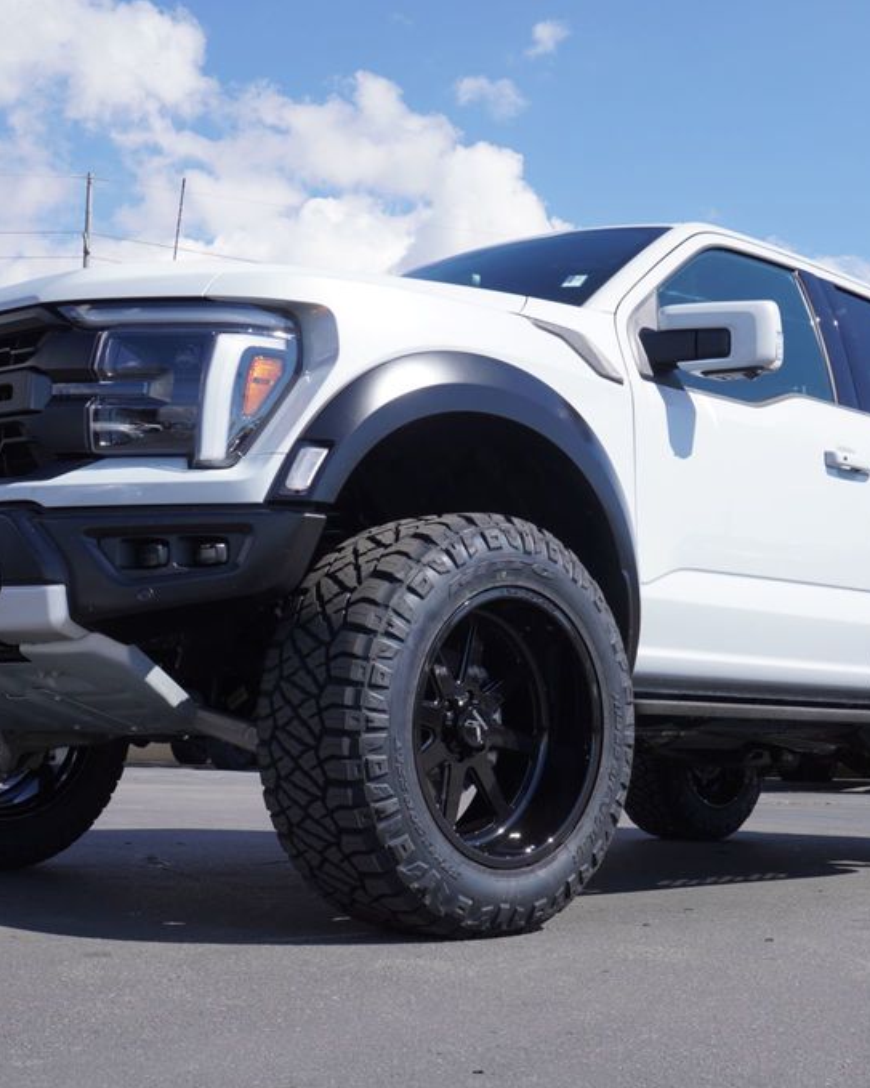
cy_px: 546
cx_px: 481
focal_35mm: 51
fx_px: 1642
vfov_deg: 36.7
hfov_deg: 29.7
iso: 100
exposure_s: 1/200
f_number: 8
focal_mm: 24
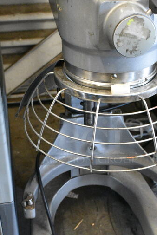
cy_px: 140
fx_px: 425
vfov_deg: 30.9
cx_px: 90
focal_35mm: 65
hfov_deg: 20.9
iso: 6400
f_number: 5
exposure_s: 1/100
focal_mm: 24
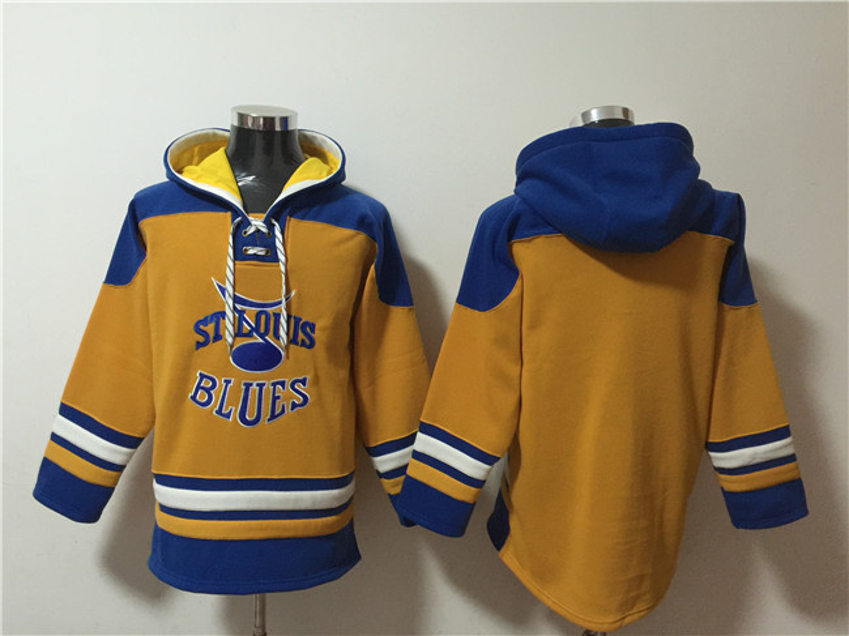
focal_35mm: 29
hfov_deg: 61.7
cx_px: 424
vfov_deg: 48.2
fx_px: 711
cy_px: 318
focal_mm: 4.15
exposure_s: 1/8
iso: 160
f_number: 2.2
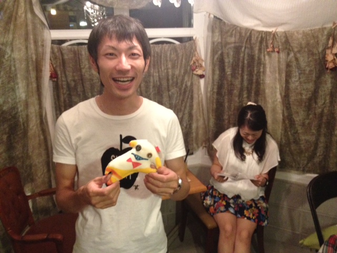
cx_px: 168
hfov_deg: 52.6
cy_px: 126
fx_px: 341
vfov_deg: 40.7
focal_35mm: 35
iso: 400
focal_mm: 4.28
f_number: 2.4
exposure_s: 1/17
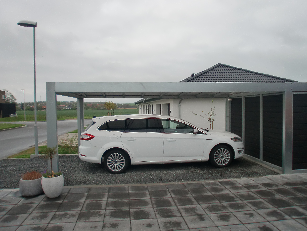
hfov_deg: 67.3
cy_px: 116
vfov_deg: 53.1
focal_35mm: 26
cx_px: 154
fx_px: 231
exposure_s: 1/60
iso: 64
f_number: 2.6
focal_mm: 4.65
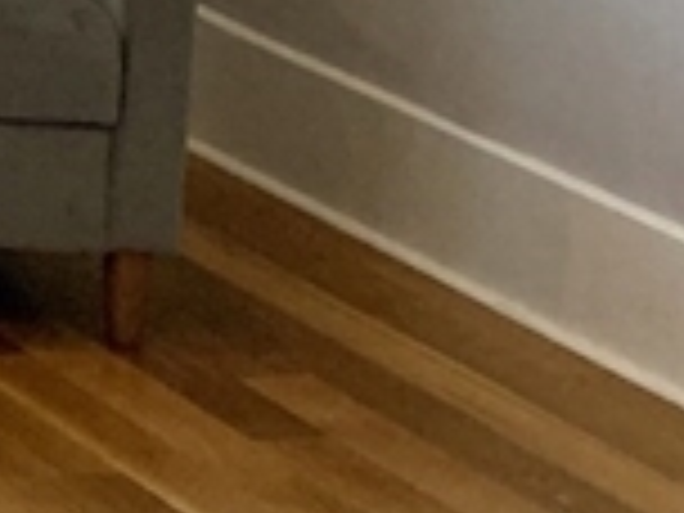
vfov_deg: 7.7
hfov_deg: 9.1
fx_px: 3458
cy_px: -868
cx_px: -1350
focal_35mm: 175
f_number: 1.8
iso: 100
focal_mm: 4.25
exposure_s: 1/60
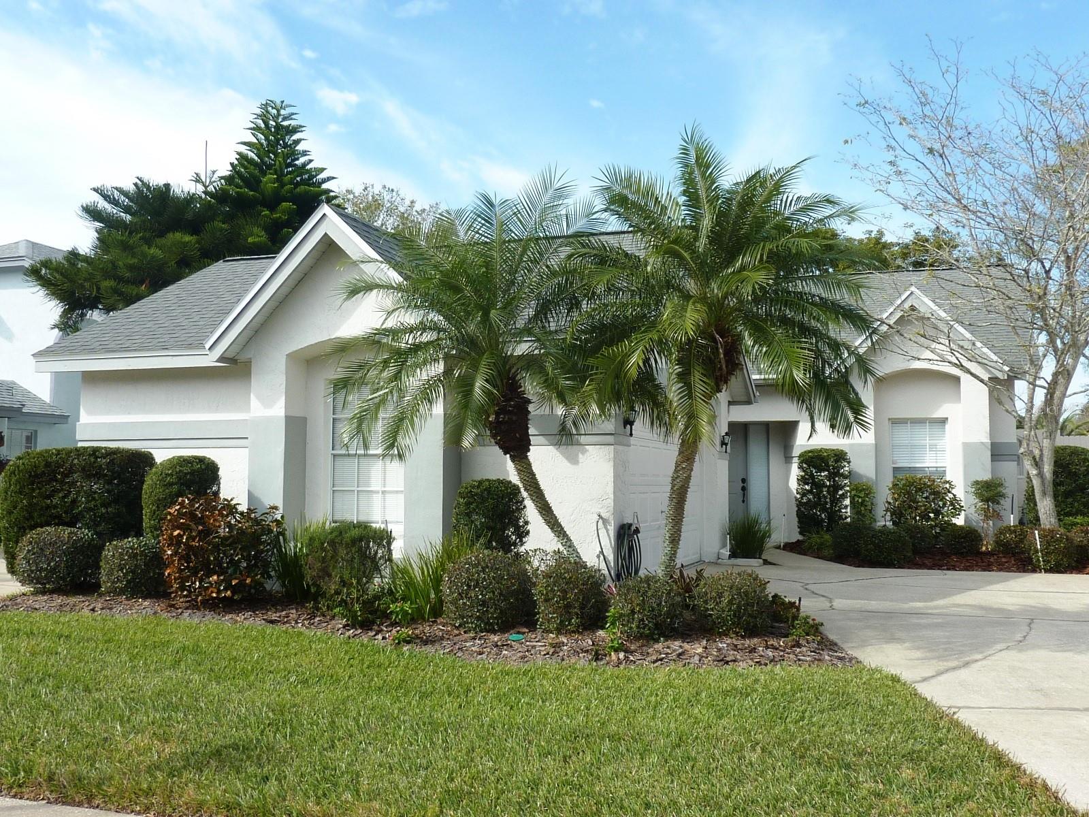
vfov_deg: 42.9
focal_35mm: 33
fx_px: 1038
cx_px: 544
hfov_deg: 55.4
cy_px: 408
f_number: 4
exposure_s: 1/400
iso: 80
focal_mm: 4.1
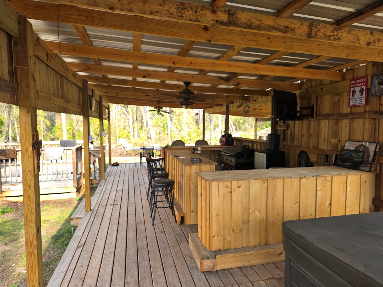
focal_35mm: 23
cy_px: 144
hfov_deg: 73.9
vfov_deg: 58.9
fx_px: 254
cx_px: 192
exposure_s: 1/359
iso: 50
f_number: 1.7
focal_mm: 6.25
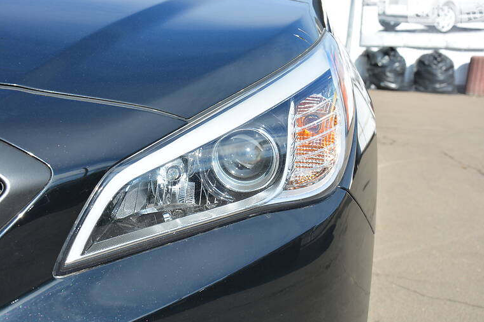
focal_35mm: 60
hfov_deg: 33.4
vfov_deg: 22.6
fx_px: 806
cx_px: 254
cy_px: 160
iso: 100
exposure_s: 1/125
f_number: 8
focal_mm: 38
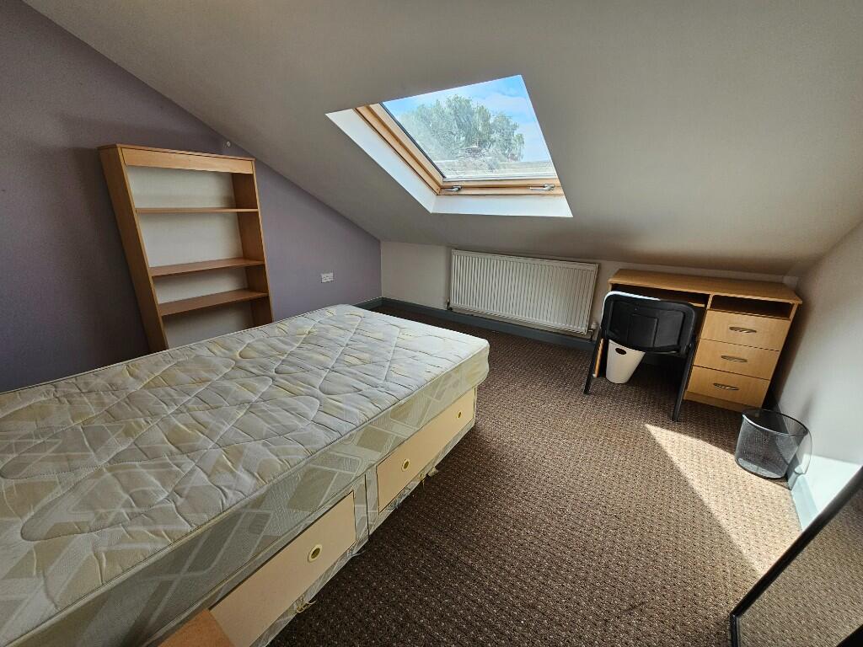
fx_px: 324
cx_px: 432
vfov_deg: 89.9
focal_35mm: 13
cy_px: 324
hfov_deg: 106.2
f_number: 2.2
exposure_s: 1/149
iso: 50
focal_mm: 2.2
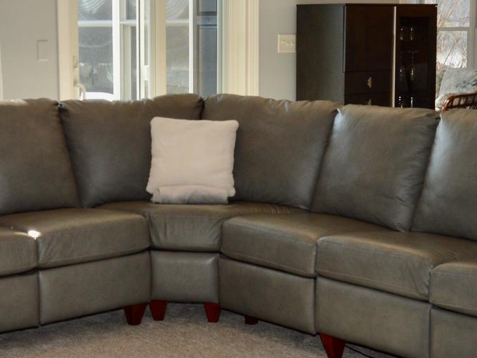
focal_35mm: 78
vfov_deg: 18.9
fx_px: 1075
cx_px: 119
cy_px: 183
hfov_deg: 24.7
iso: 250
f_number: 5.6
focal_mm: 18
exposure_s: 1/125
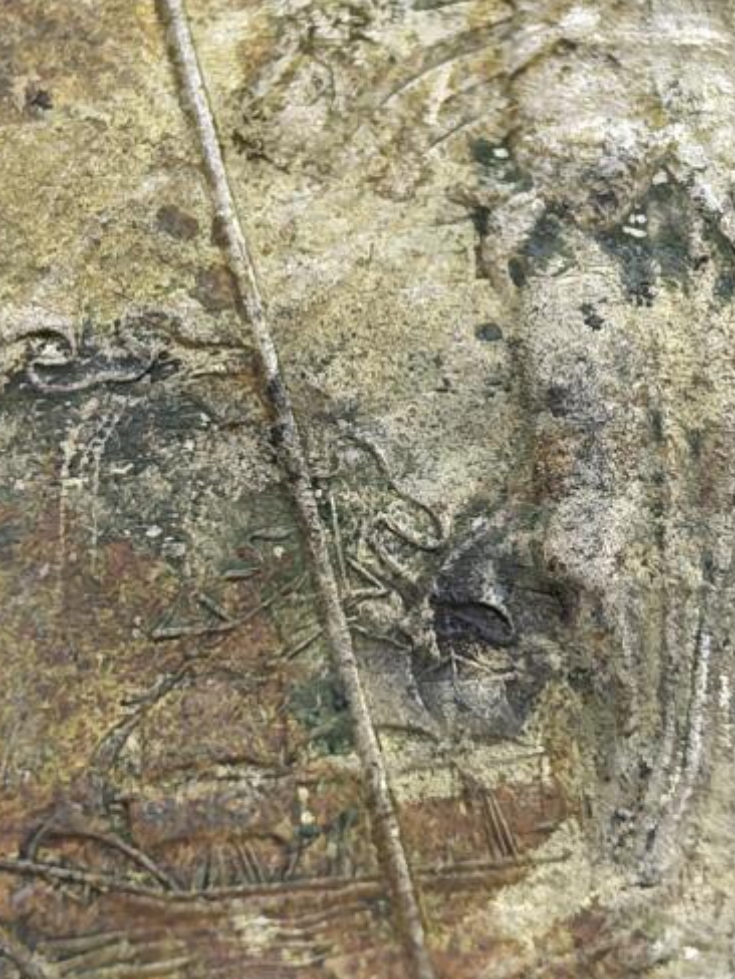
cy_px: 359
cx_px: 588
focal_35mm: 199
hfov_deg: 7.5
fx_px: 5634
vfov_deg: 9.9
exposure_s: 1/33.3
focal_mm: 6.98
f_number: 2
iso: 320
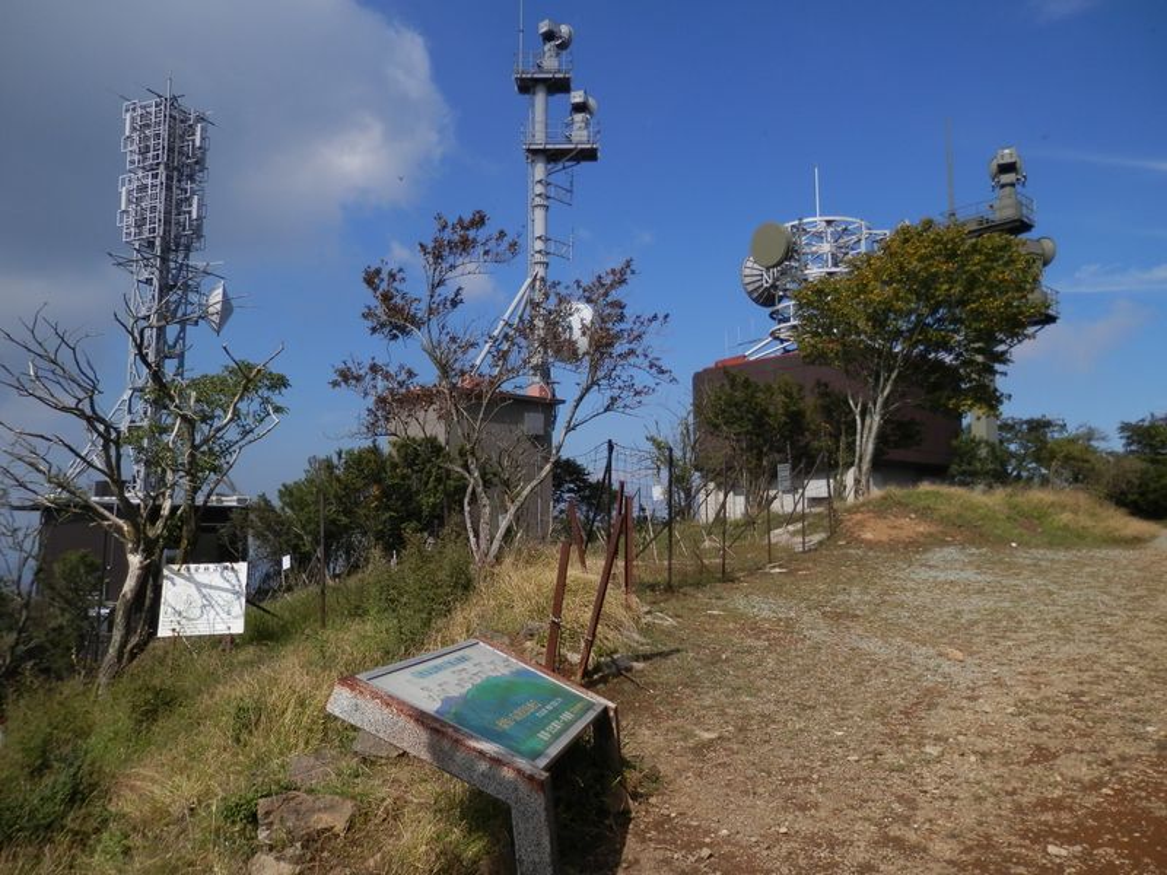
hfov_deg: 69.4
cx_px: 584
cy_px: 438
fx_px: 843
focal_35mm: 25
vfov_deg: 54.9
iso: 80
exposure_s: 1/250
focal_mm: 4.5
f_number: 8.7
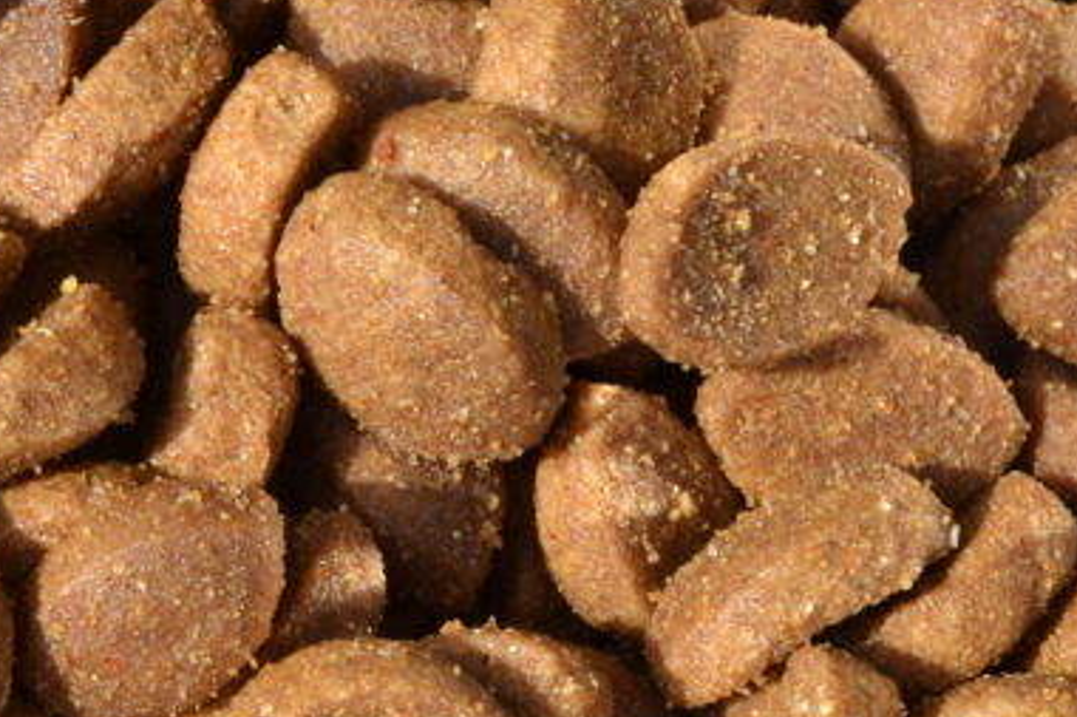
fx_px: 8462
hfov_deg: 7.2
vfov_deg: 4.8
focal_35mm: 283
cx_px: -133
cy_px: 699
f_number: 8
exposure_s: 1/250
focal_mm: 70
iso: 200
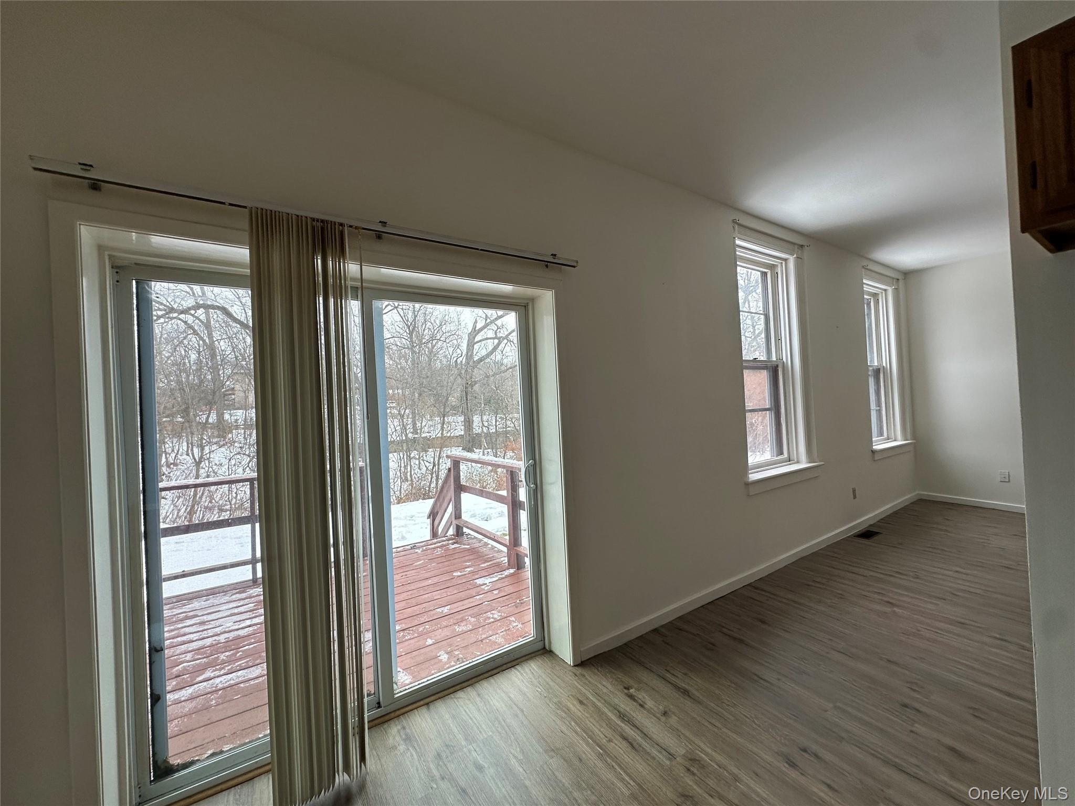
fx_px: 435
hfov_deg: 102.1
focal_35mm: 14
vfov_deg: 85.7
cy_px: 403
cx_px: 538
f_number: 2.2
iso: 50
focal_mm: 2.22
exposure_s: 1/120
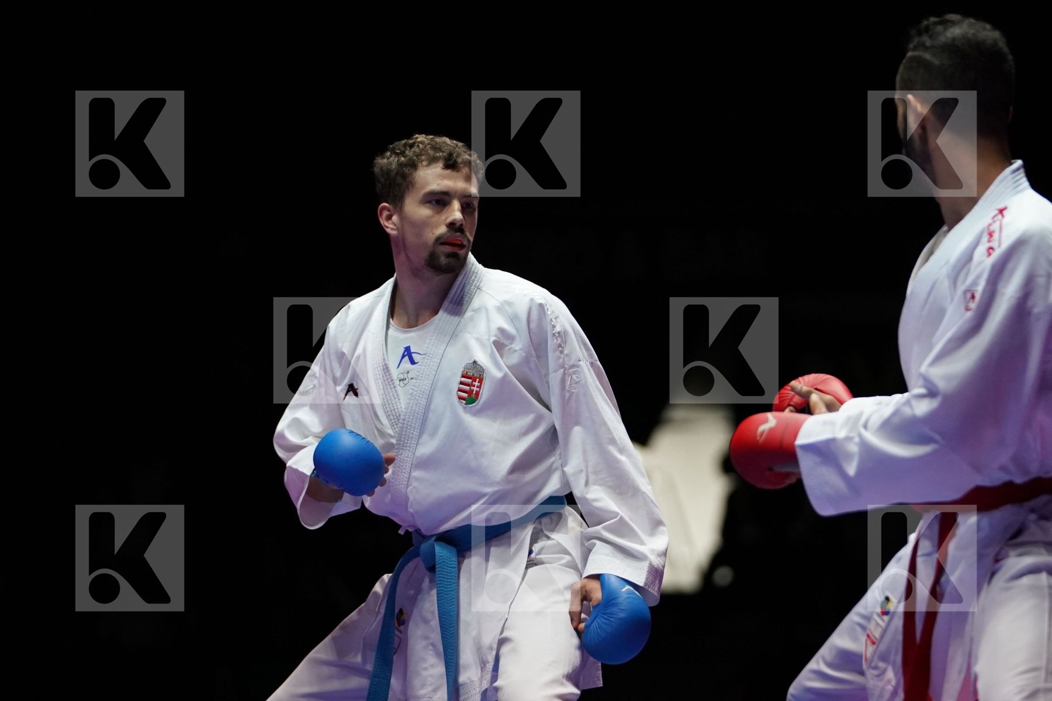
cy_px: 350
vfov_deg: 6.4
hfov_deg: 9.6
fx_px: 6253
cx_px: 526
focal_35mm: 214
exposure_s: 1/1000
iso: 3200
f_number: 2.8
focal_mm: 143
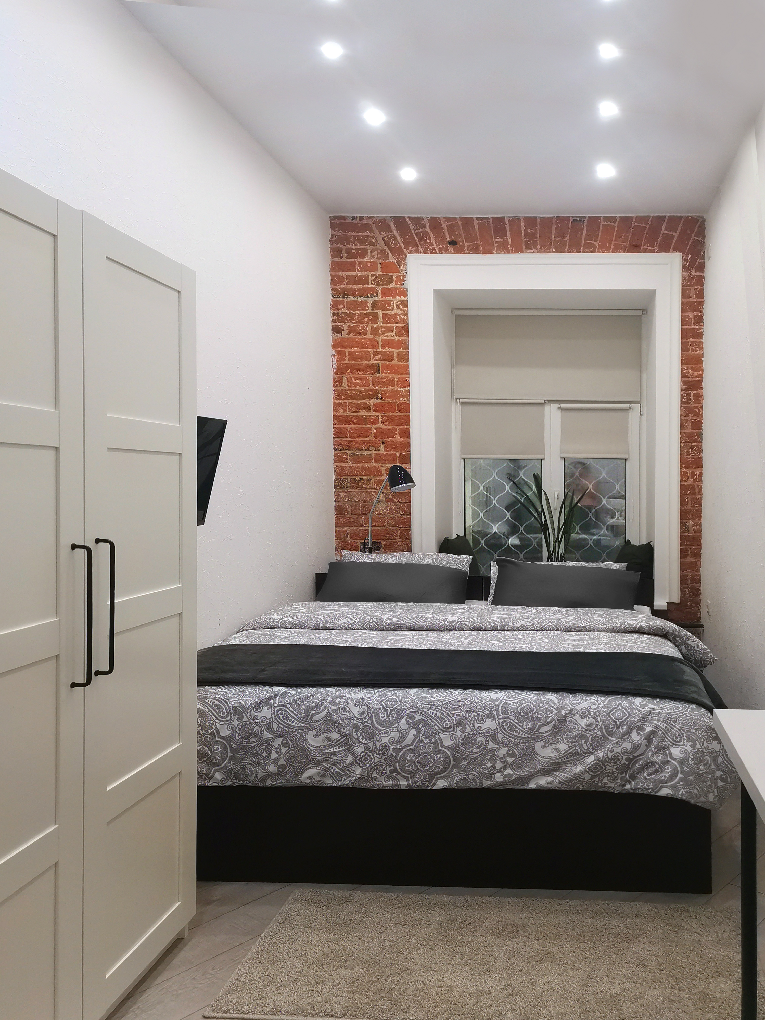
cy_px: 510
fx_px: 766
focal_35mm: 26
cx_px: 382
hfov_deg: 53.1
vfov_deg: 67.3
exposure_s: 1/100
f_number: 1.8
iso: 200
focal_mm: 4.75
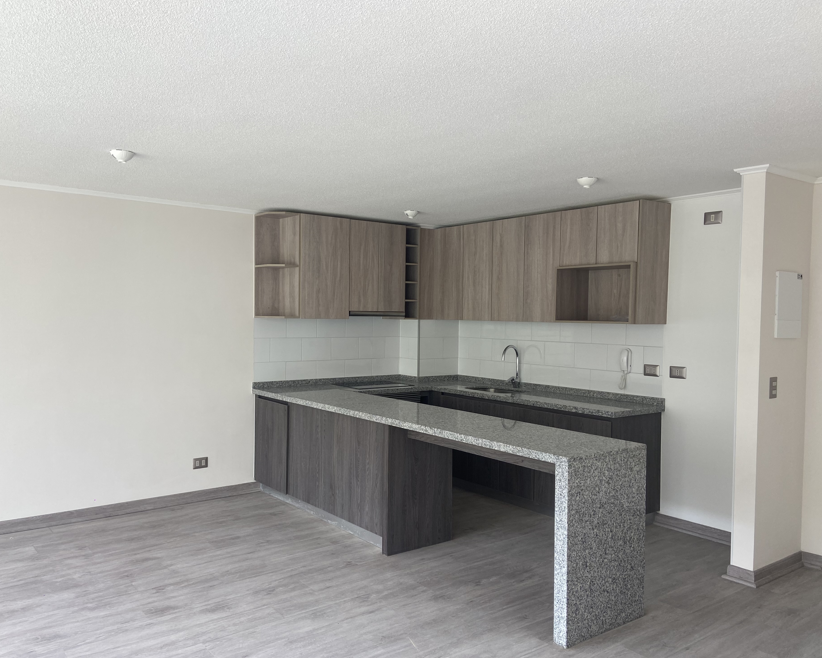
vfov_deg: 51.5
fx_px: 681
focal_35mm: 28
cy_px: 340
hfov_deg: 62.2
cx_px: 394
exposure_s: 1/147
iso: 32
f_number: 1.8
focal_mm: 4.25
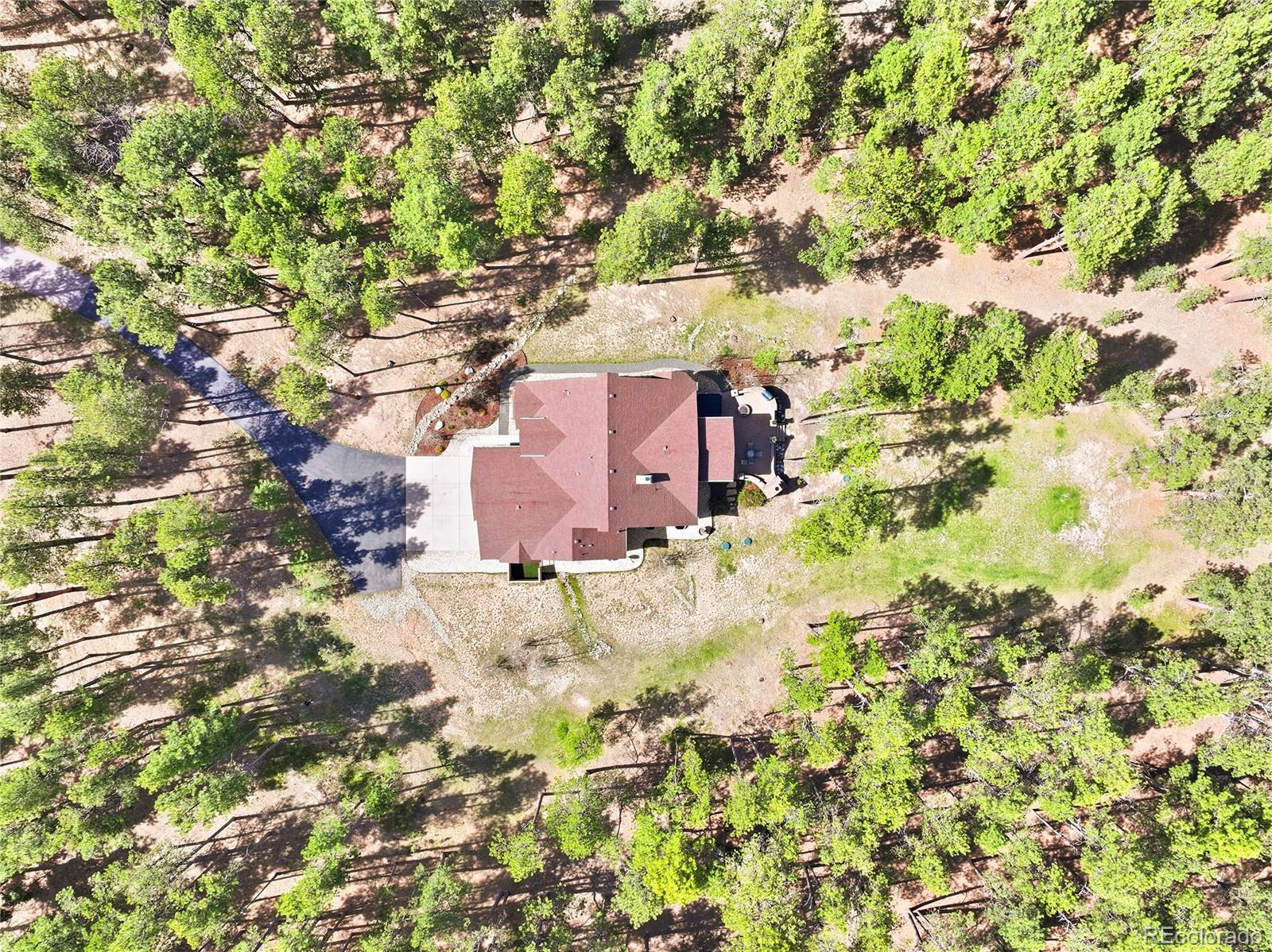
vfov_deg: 56.8
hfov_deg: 71.6
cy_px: 476
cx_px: 636
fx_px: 881
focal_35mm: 24
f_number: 8
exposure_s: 1/100
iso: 100
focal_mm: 12.3
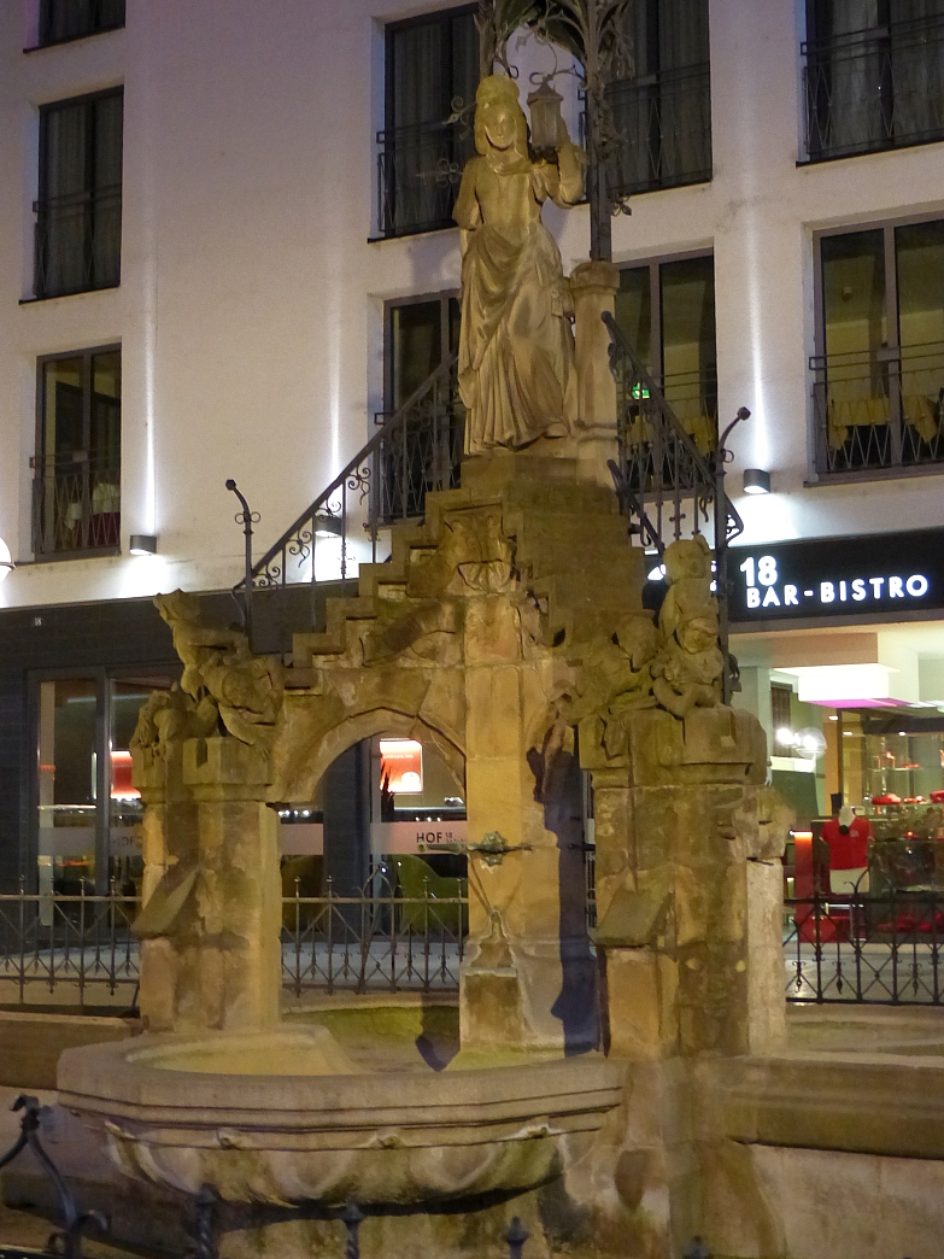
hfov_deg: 25.7
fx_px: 2073
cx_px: 478
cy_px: 631
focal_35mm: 57
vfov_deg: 33.8
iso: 800
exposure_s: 1/15
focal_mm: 10.1
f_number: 2.8
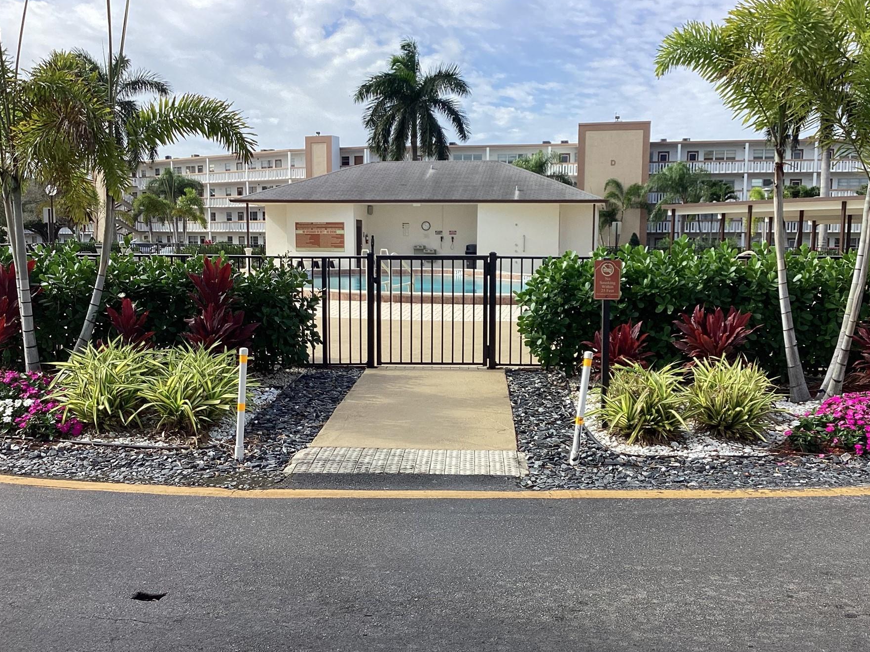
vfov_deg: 39.6
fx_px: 905
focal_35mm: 36
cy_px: 343
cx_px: 442
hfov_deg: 51.4
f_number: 2.4
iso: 25
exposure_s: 1/831
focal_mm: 3.3
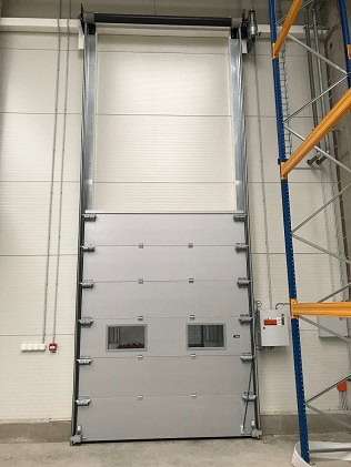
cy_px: 234
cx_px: 176
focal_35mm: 28
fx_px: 378
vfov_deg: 63.4
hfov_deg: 49.8
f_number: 1.8
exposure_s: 1/25
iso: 40
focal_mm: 4
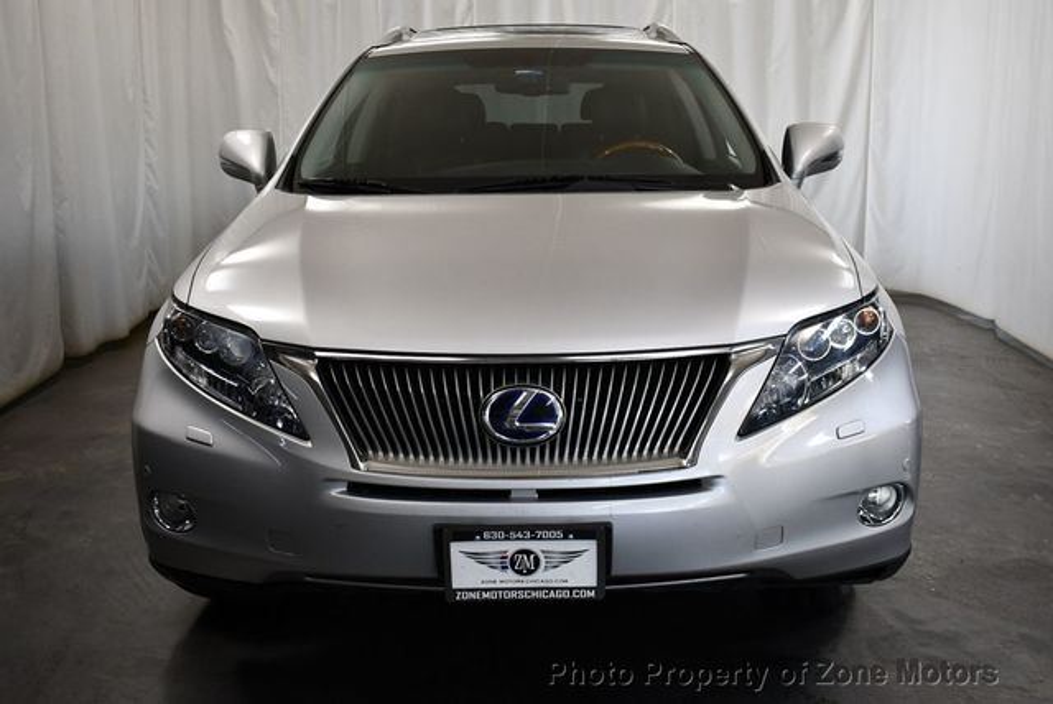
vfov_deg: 36.9
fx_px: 1054
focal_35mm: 36
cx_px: 526
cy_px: 352
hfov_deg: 53.1
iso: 800
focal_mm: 18
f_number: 3.5
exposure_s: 1/250
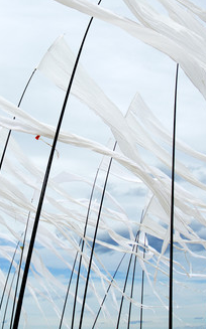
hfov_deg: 20.5
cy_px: 102
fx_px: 567
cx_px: 63
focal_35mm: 63
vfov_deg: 32.1
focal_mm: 18
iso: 200
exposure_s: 1/2500
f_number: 4
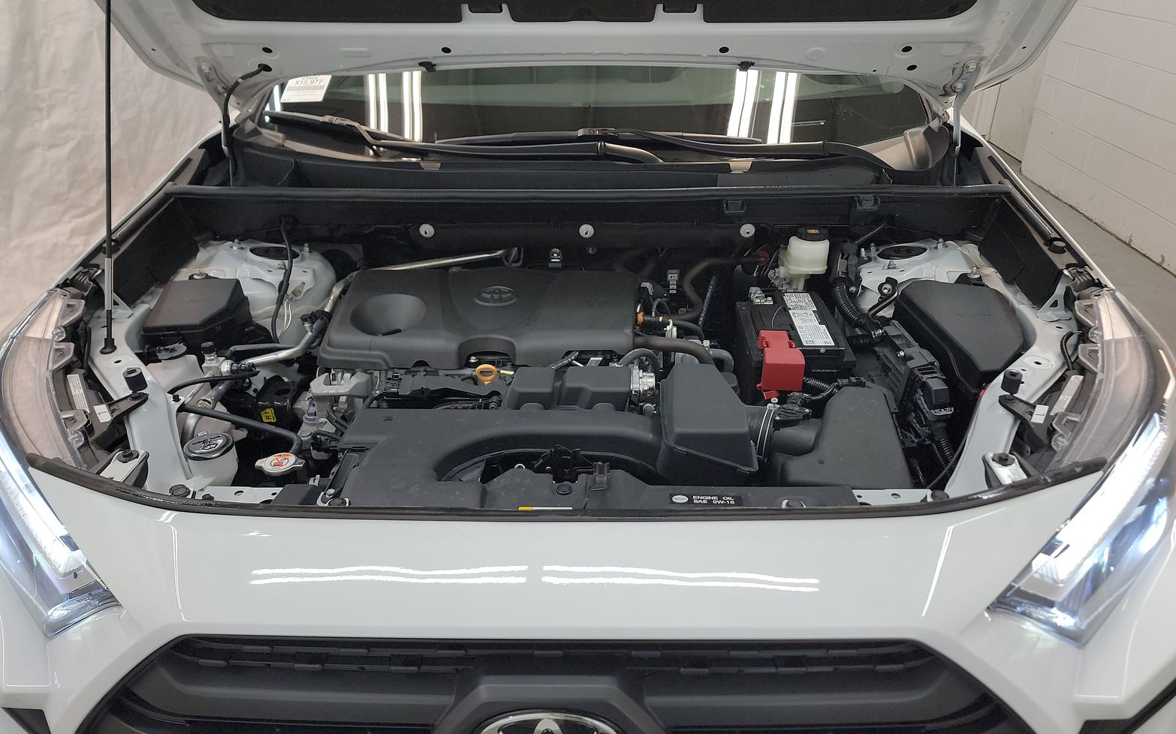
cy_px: 377
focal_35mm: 26
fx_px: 833
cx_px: 594
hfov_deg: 70.4
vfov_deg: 47.6
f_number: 1.8
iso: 132
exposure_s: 1/59
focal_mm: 6.7
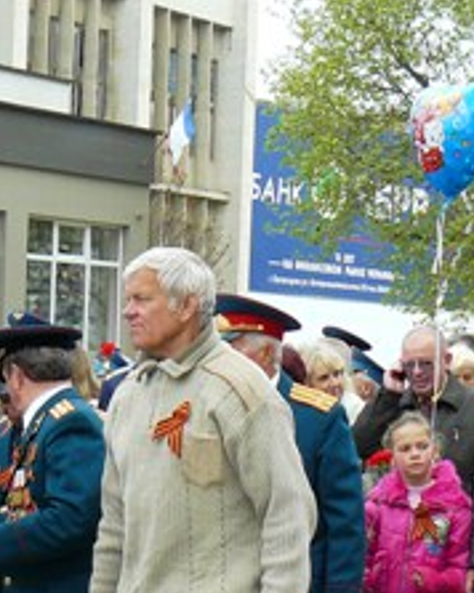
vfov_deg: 19.0
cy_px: 380
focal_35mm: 101
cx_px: 125
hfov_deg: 15.2
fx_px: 1774
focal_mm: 6
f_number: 3.6
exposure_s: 1/125
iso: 100
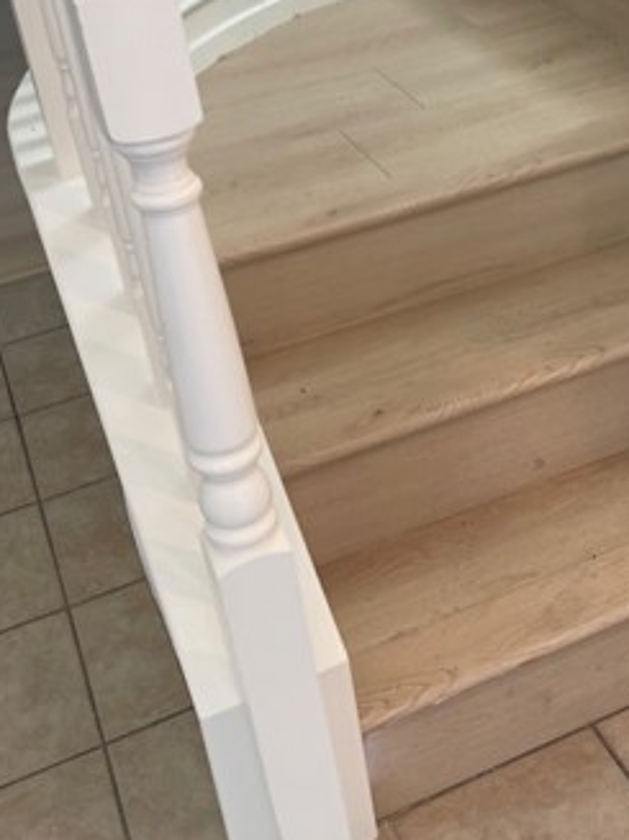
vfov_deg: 38.1
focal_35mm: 49
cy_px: 234
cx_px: 439
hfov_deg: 29.4
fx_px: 1188
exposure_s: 1/60
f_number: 1.6
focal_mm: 5.1
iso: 64
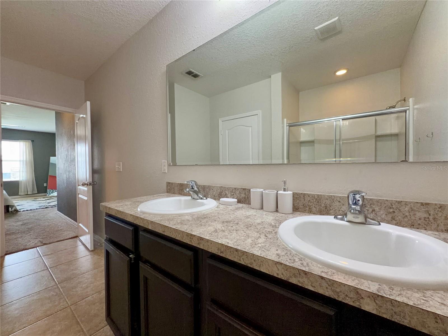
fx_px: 181
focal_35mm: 14
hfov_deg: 102.1
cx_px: 224
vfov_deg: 85.7
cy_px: 168
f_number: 2.2
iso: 200
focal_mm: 2.22
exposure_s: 1/60
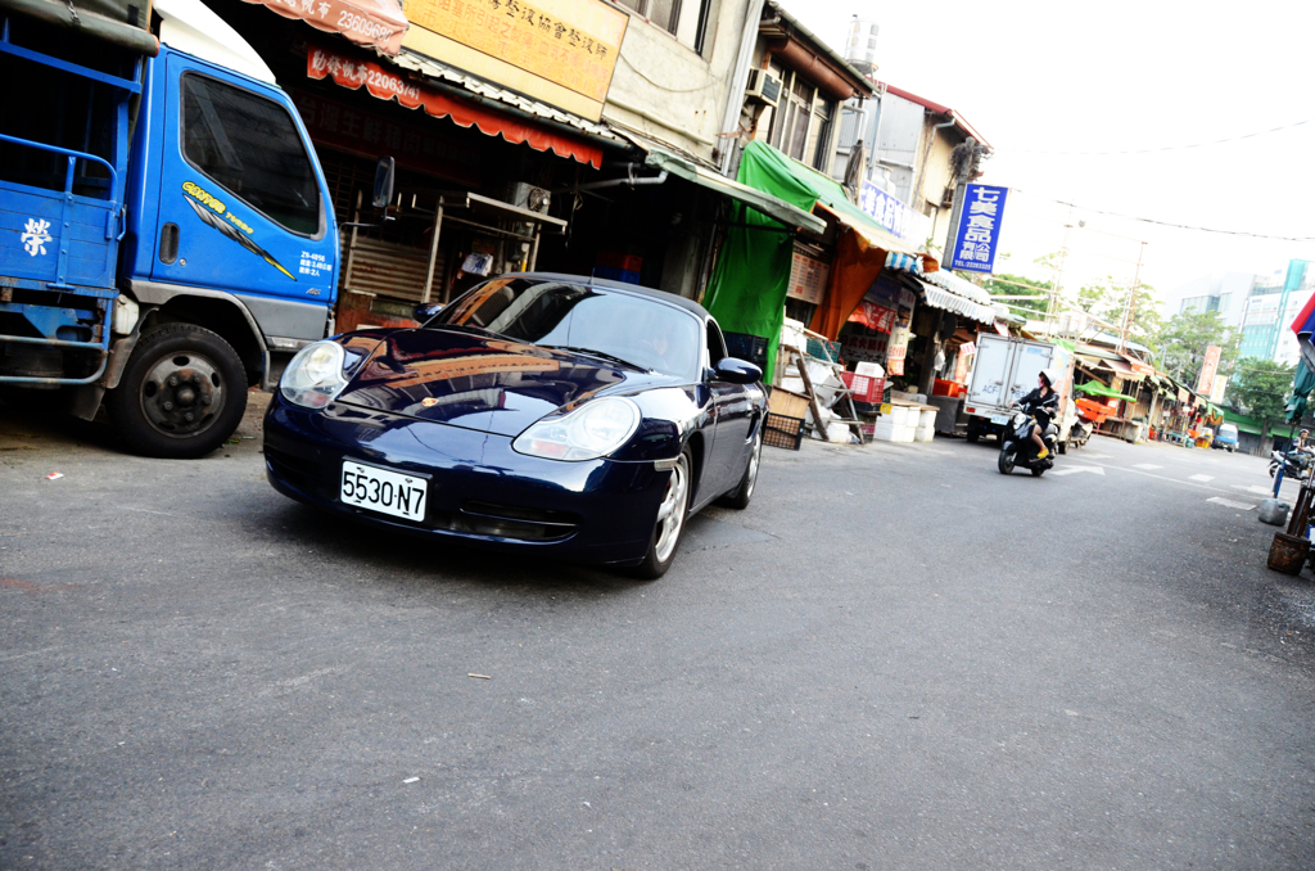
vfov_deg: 47.7
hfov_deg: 67.5
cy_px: 436
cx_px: 658
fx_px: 984
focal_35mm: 27
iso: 1100
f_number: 3.5
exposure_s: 1/400
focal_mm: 18
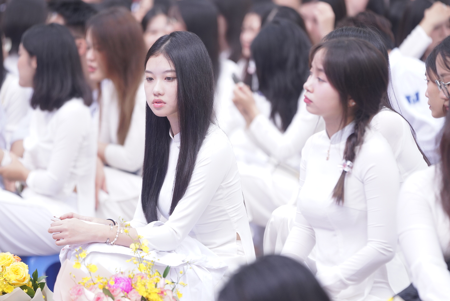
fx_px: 3715
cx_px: 225
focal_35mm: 297
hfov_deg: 6.9
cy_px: 150
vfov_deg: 4.6
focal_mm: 198
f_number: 2.8
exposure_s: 1/125
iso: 640
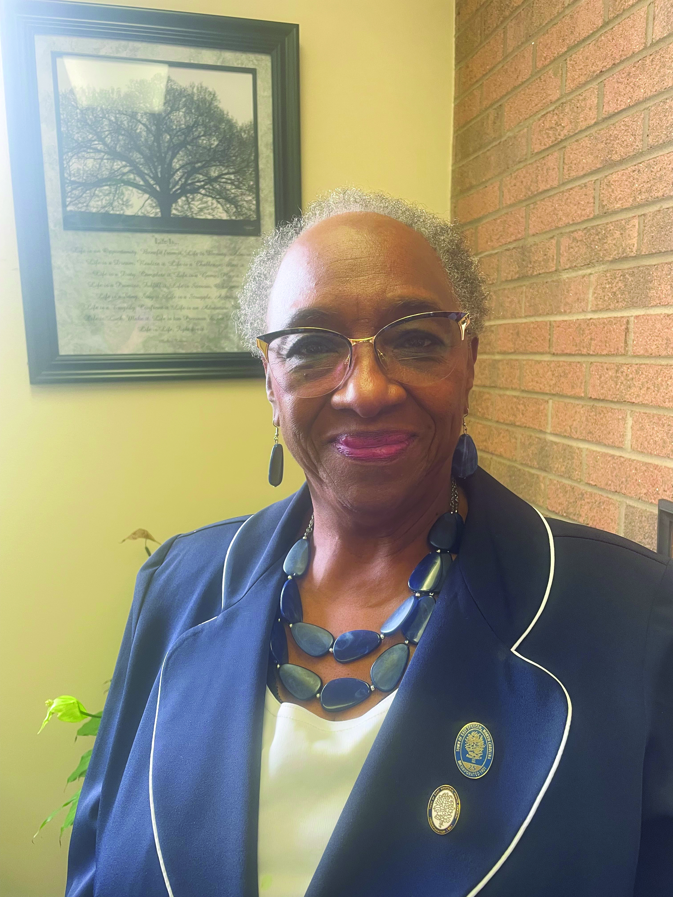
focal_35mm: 26
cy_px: 448
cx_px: 336
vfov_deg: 67.3
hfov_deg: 53.1
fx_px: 674
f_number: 1.6
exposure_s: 1/60
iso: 125
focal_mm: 4.2
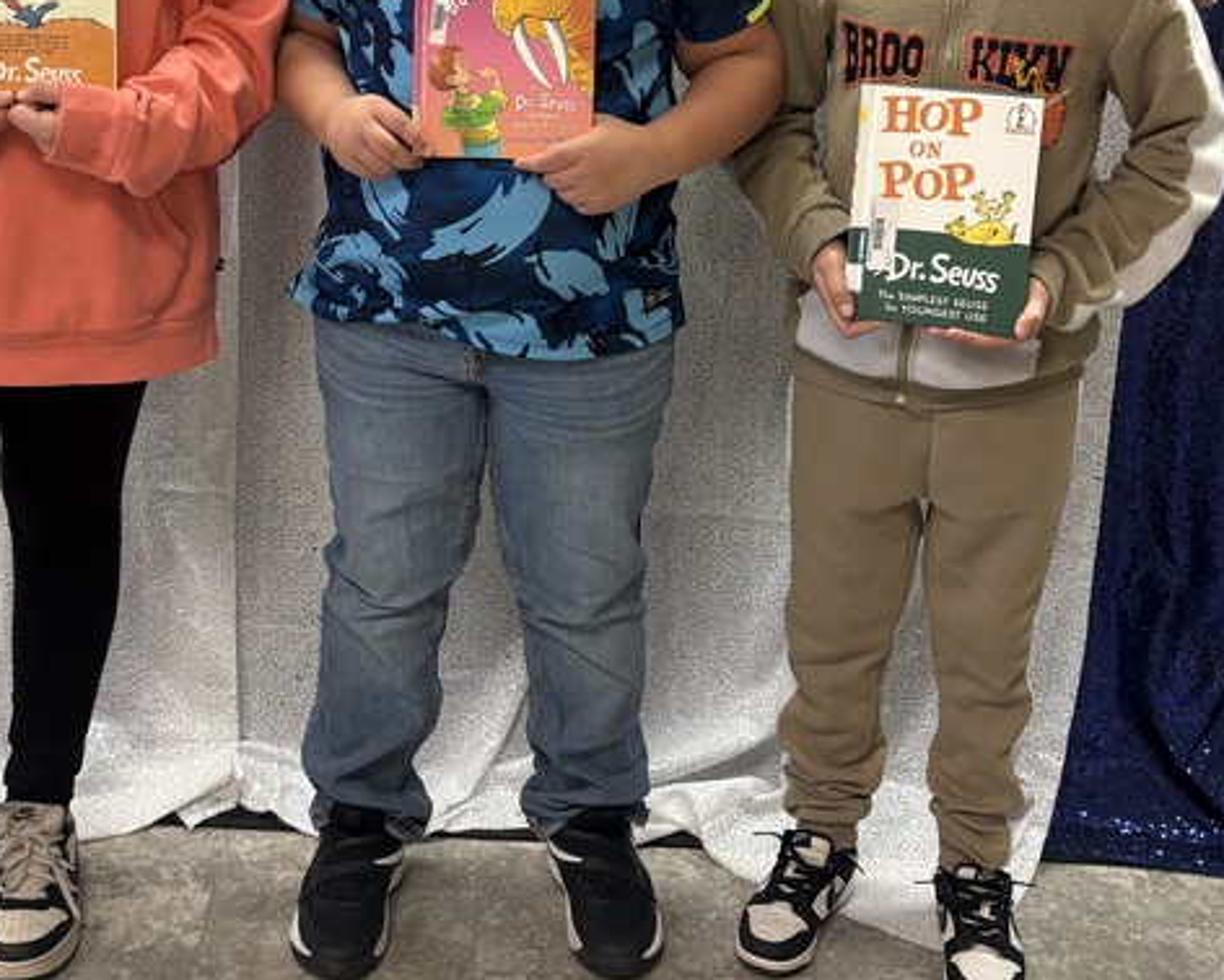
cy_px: 132
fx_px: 1993
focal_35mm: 55
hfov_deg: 33.9
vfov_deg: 26.8
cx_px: 443
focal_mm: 5.96
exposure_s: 1/60
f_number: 1.6
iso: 160
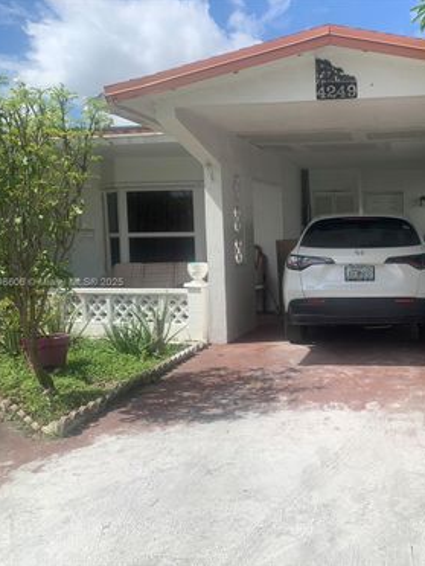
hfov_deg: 38.9
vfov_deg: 52.6
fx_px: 572
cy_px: 283
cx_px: 352
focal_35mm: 35
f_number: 1.8
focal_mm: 4.25
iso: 25
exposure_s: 1/2755
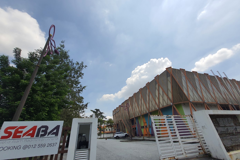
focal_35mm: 14
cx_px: 116
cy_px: 85
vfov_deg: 81.1
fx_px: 93
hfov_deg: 104.2
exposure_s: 1/2012
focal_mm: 1.74
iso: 50
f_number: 2.2
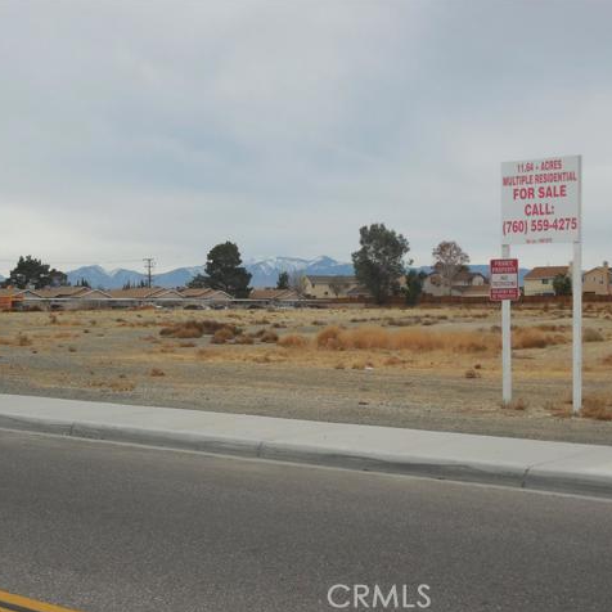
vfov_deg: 30.0
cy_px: 306
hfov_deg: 30.0
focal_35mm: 57
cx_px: 256
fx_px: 1140
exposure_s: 1/500
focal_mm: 8.7
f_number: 4
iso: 125
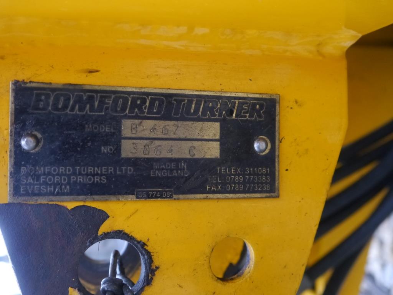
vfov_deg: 37.7
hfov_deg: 49.0
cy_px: 148
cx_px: 196
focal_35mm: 38
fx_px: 431
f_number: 4.1
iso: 1000
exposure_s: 1/125
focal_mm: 19
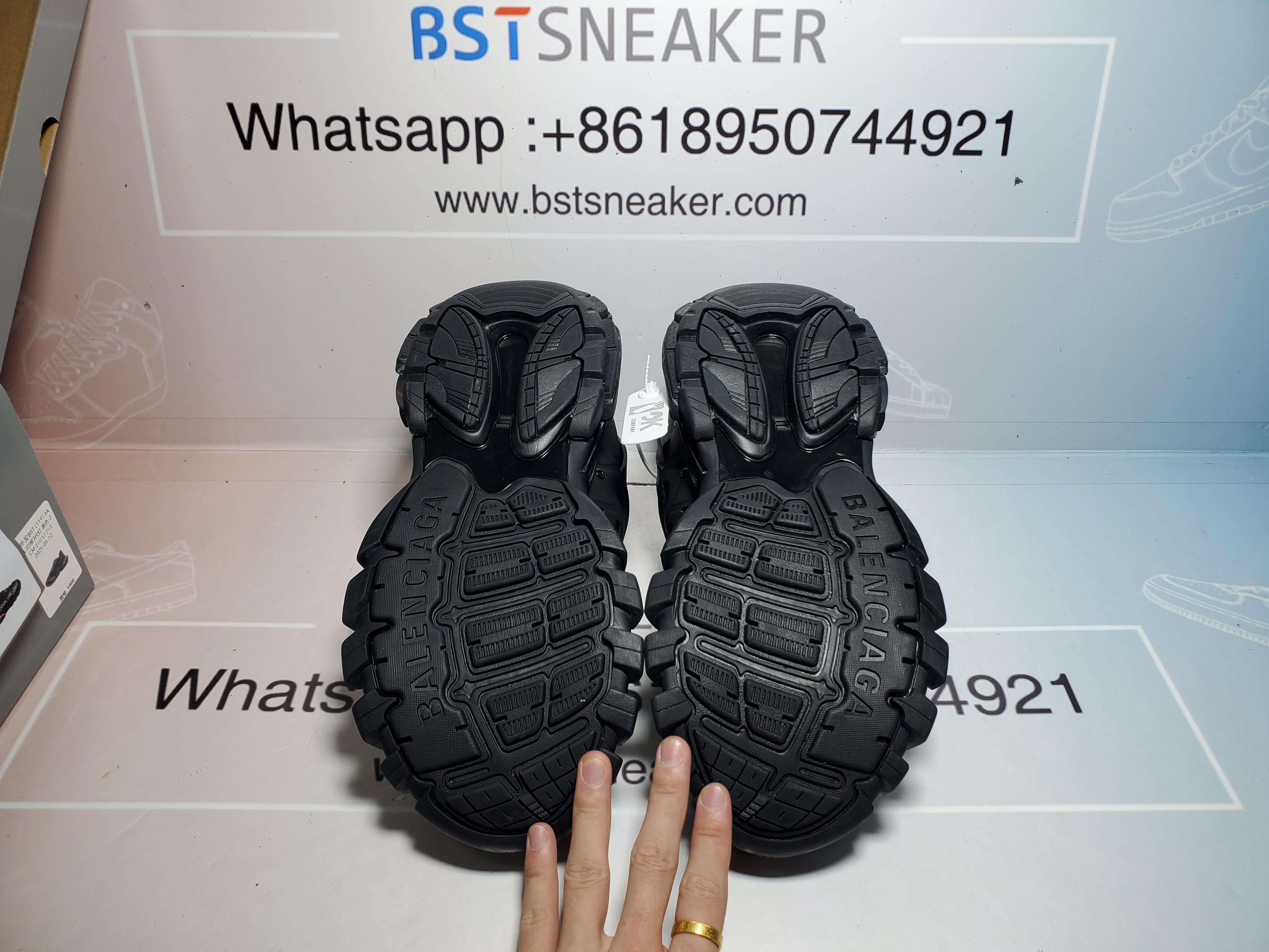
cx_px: 634
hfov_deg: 67.3
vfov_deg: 53.1
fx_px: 953
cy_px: 476
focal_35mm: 26
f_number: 1.5
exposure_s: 1/229
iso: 50
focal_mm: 4.3
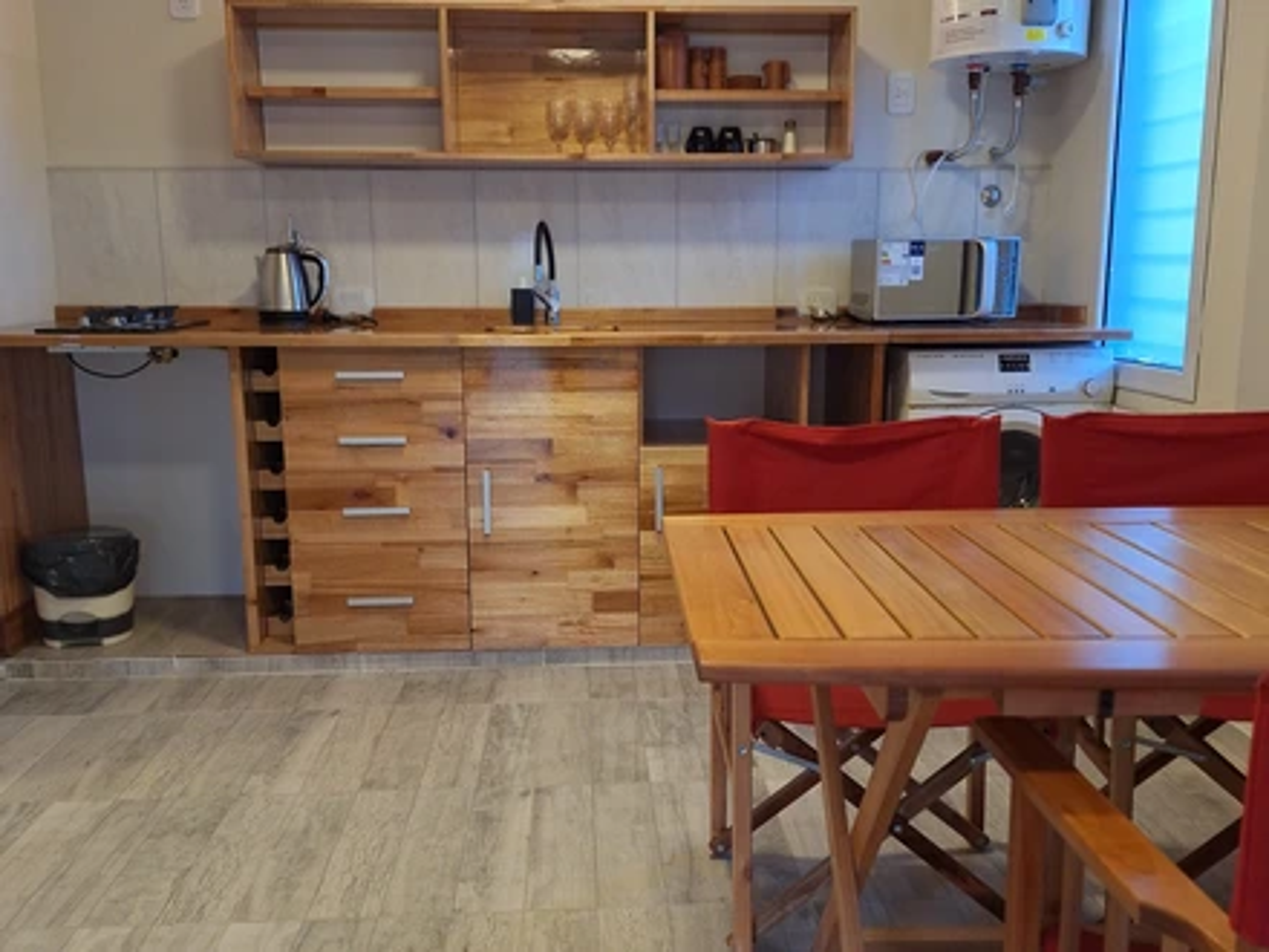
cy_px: 476
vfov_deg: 58.9
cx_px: 634
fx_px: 843
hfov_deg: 73.9
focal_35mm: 23
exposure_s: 1/40
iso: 64
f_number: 1.8
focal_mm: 5.54
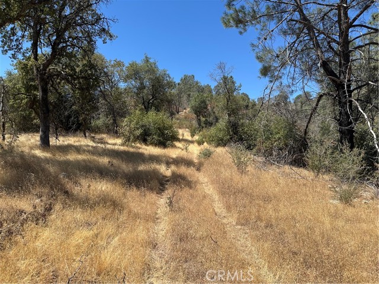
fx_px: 263
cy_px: 142
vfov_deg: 56.8
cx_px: 190
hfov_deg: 71.6
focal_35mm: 24
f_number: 1.78
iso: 80
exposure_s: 1/3247
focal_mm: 6.86
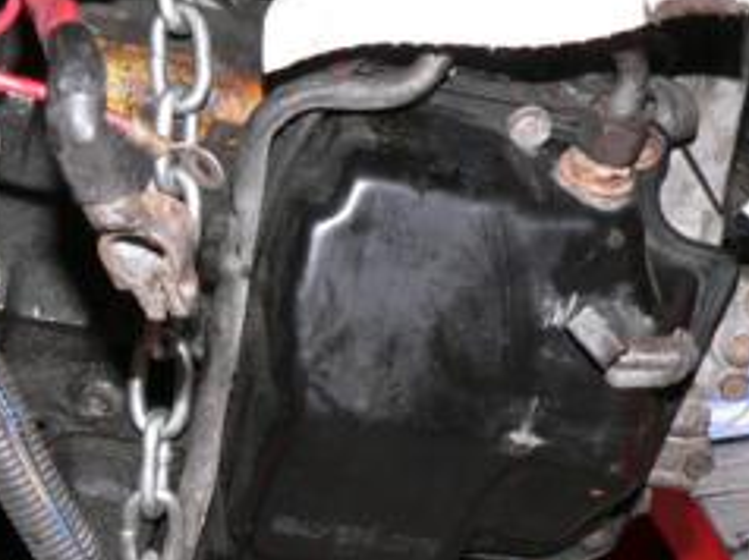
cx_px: 107
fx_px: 2097
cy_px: 538
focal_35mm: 97
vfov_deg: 15.0
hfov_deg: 19.9
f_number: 2.8
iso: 100
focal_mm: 6
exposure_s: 1/60
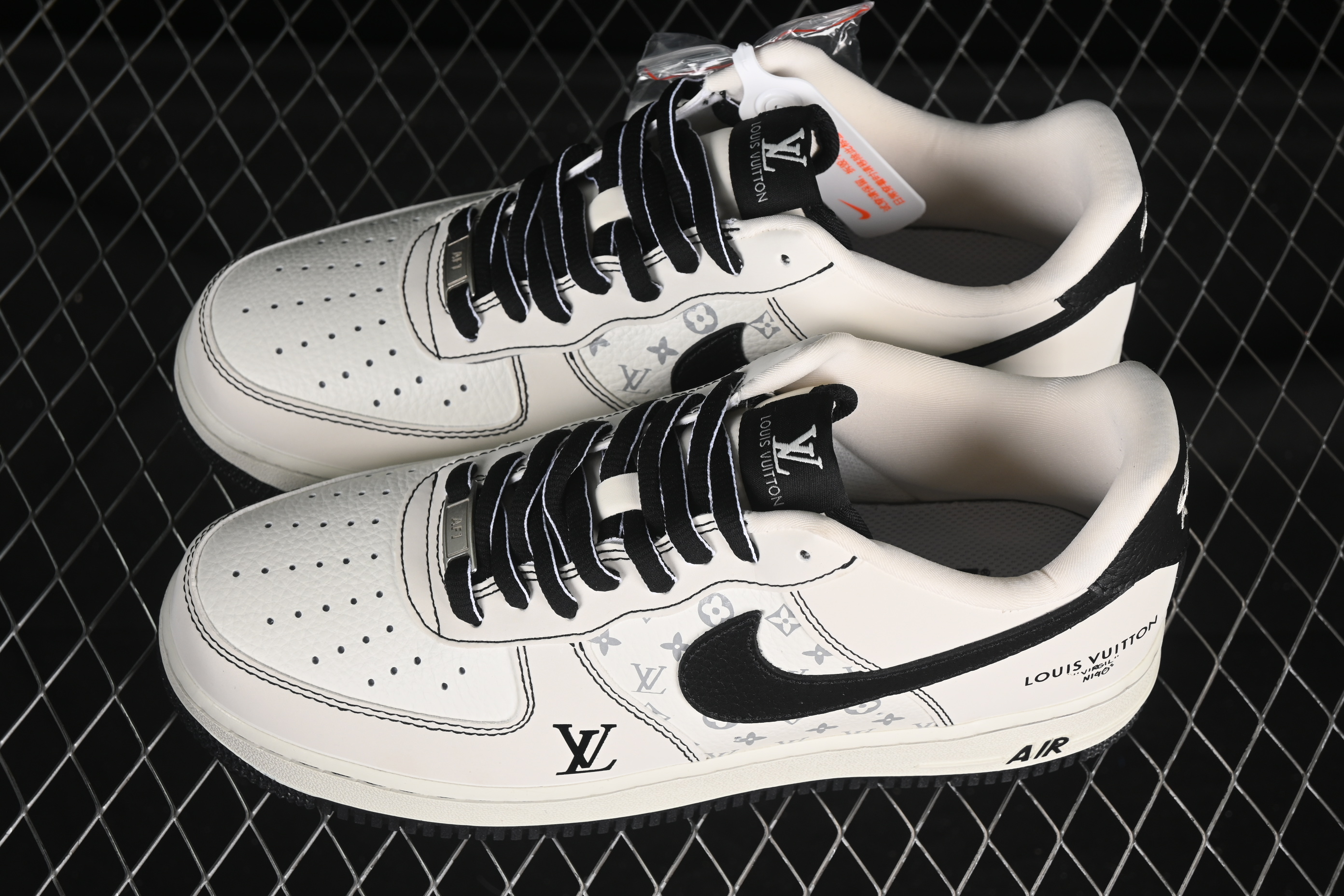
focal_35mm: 75
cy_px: 448
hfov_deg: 27.0
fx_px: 2800
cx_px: 672
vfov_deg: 18.2
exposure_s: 1/80
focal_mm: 50
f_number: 7.1
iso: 160
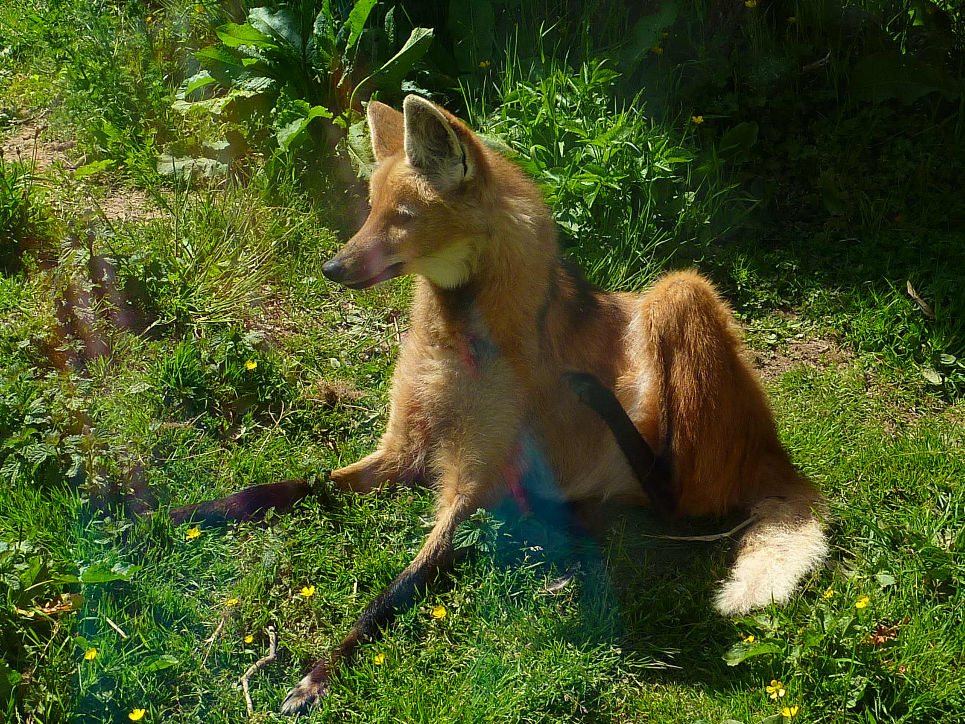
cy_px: 362
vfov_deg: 19.4
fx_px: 2119
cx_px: 482
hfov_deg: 25.7
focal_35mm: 76
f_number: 4
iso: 80
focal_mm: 6.9
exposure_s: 1/400
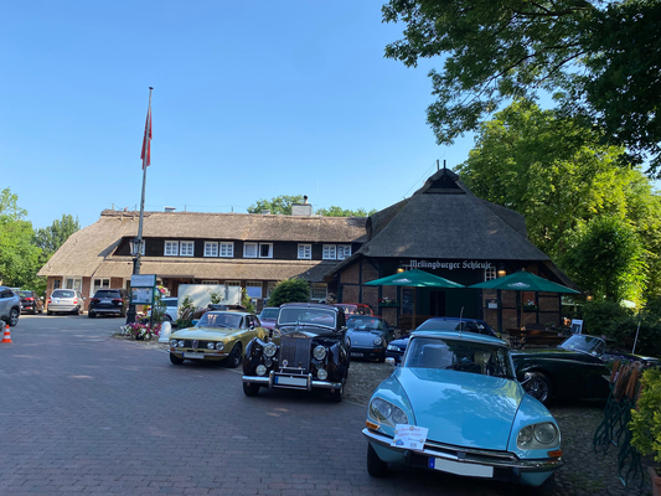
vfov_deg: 53.1
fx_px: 497
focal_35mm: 26
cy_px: 248
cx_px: 330
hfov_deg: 67.3
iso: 32
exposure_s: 1/1362
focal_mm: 4.25
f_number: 1.8
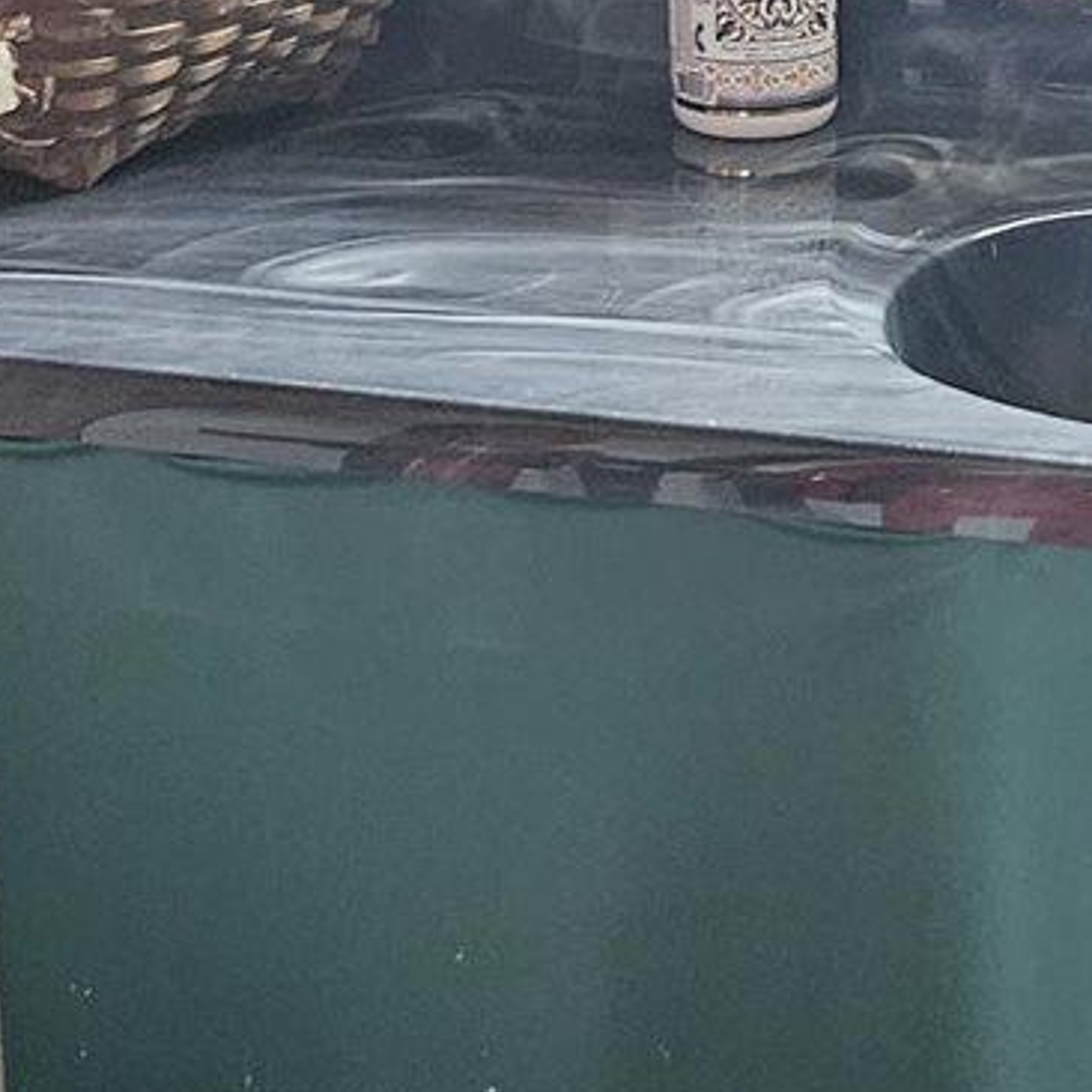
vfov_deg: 13.6
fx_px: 4568
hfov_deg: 13.4
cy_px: 224
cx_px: 1125
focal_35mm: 128
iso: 640
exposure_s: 1/170
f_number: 1.8
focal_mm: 5.4
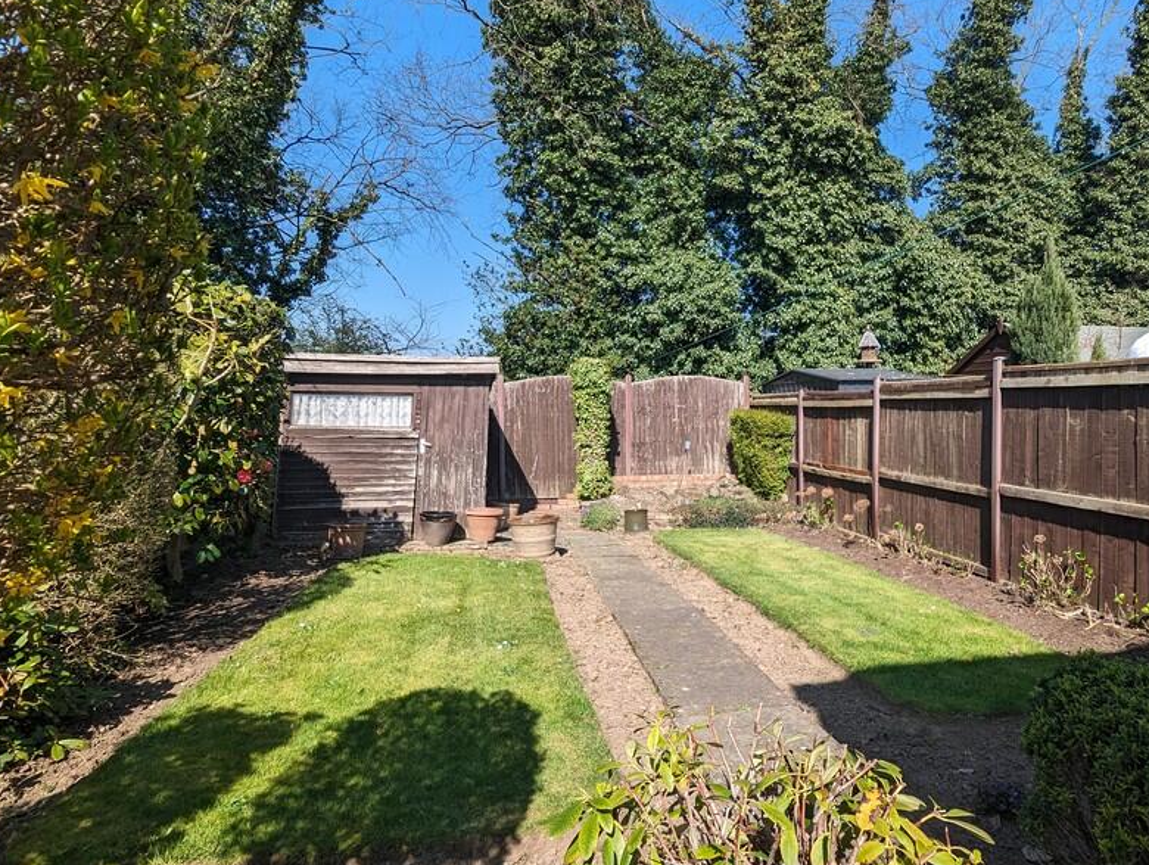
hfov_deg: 78.3
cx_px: 667
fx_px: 698
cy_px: 431
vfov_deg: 63.6
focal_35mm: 21
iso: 47
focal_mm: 2.35
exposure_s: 1/1256
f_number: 2.2
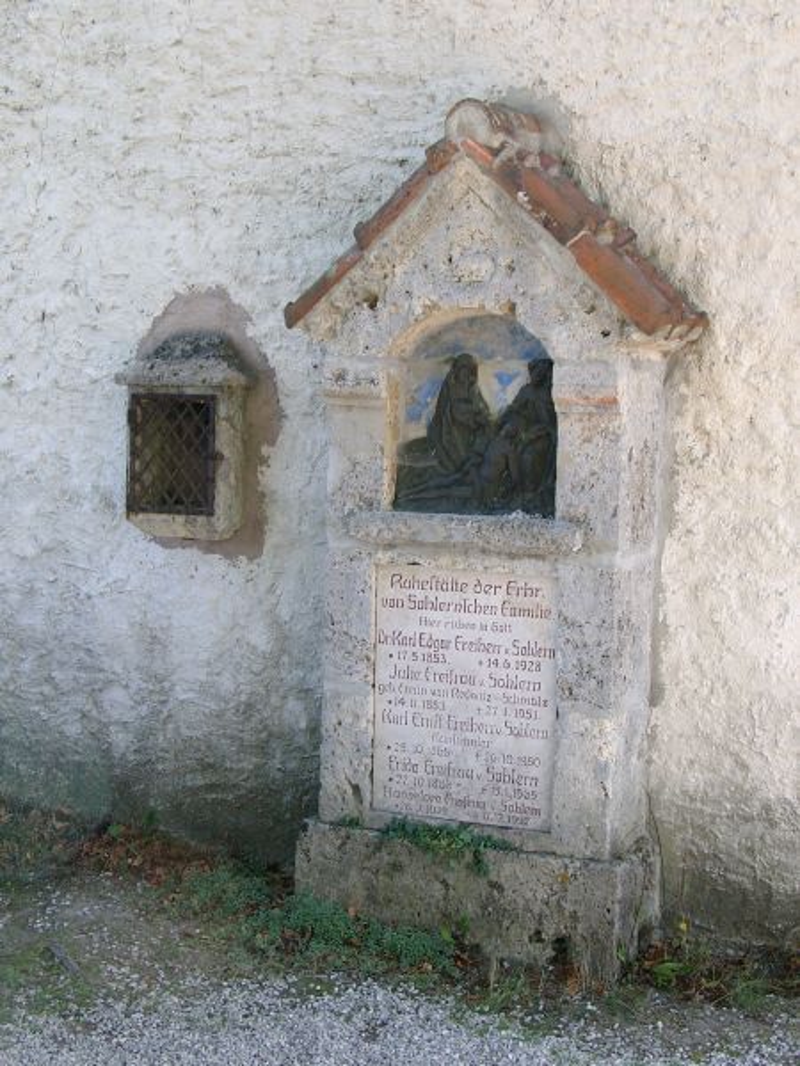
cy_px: 533
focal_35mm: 57
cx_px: 400
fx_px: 1756
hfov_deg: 25.7
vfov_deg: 33.8
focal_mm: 11.76
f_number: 4
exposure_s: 1/77.3
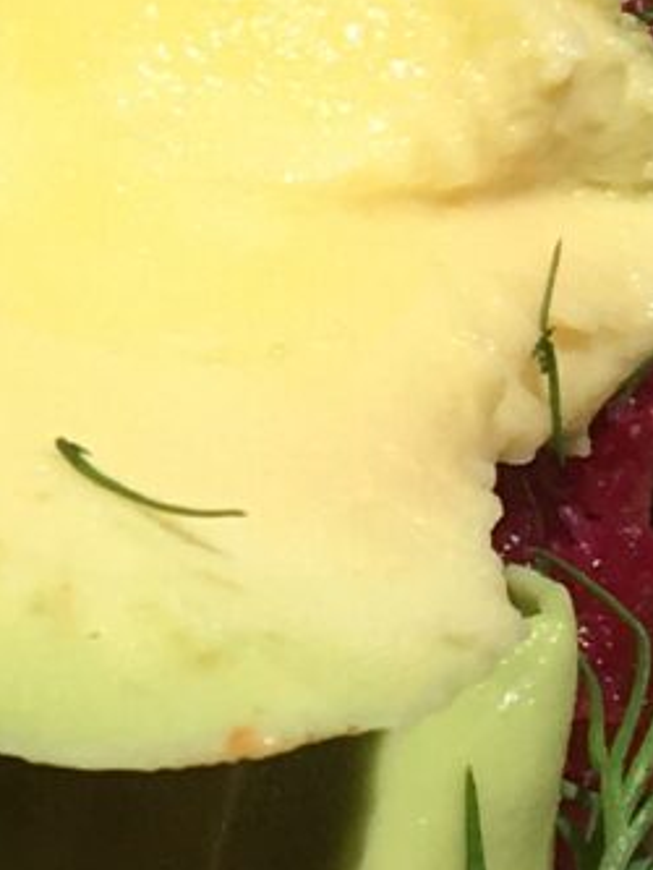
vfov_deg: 8.9
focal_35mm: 223
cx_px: -1220
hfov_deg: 6.2
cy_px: 643
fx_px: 5605
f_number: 2.2
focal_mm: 4.15
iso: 25
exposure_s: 1/2198
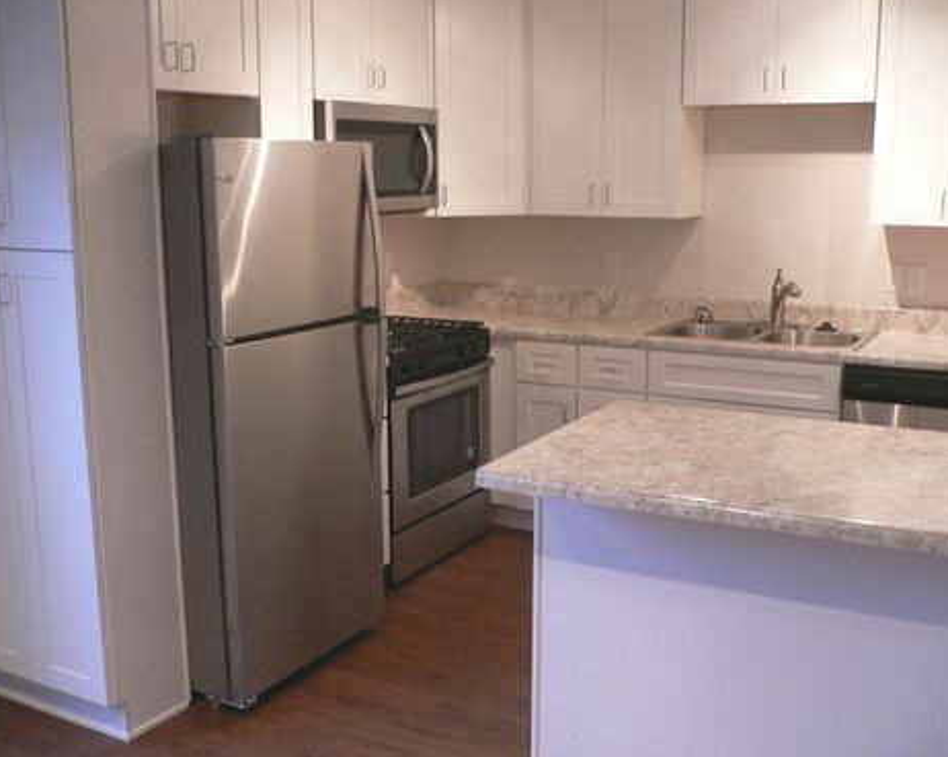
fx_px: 1037
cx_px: 456
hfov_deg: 49.1
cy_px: 374
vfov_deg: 40.1
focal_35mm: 37
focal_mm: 5.8
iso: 200
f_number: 2.8
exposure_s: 1/15
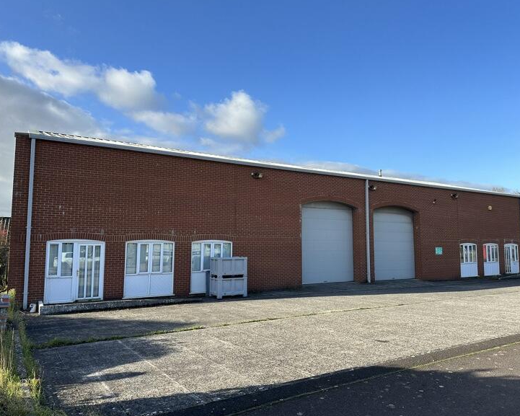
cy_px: 213
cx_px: 273
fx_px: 400
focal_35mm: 26
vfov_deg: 54.9
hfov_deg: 66.0
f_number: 1.78
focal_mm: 6.86
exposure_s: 1/2732
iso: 80
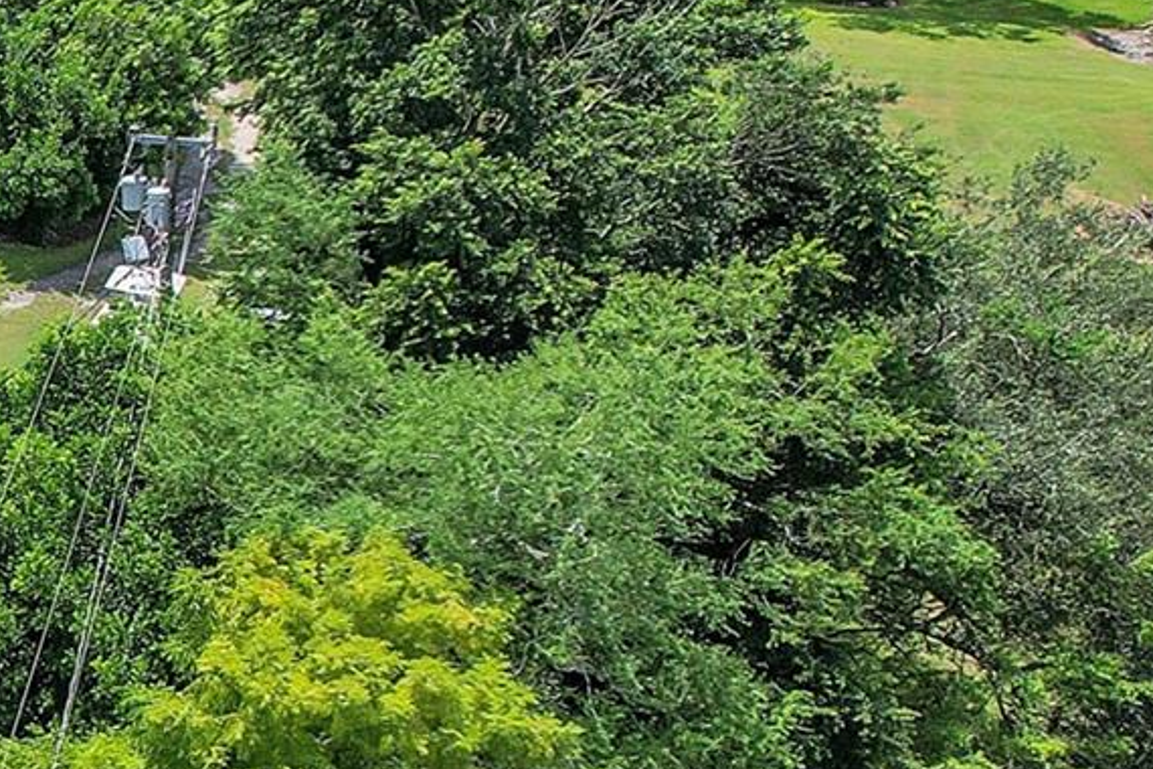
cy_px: 643
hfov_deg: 20.9
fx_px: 2530
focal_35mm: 79
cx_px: -672
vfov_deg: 17.1
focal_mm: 8.38
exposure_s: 1/2000
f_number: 2.8
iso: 100
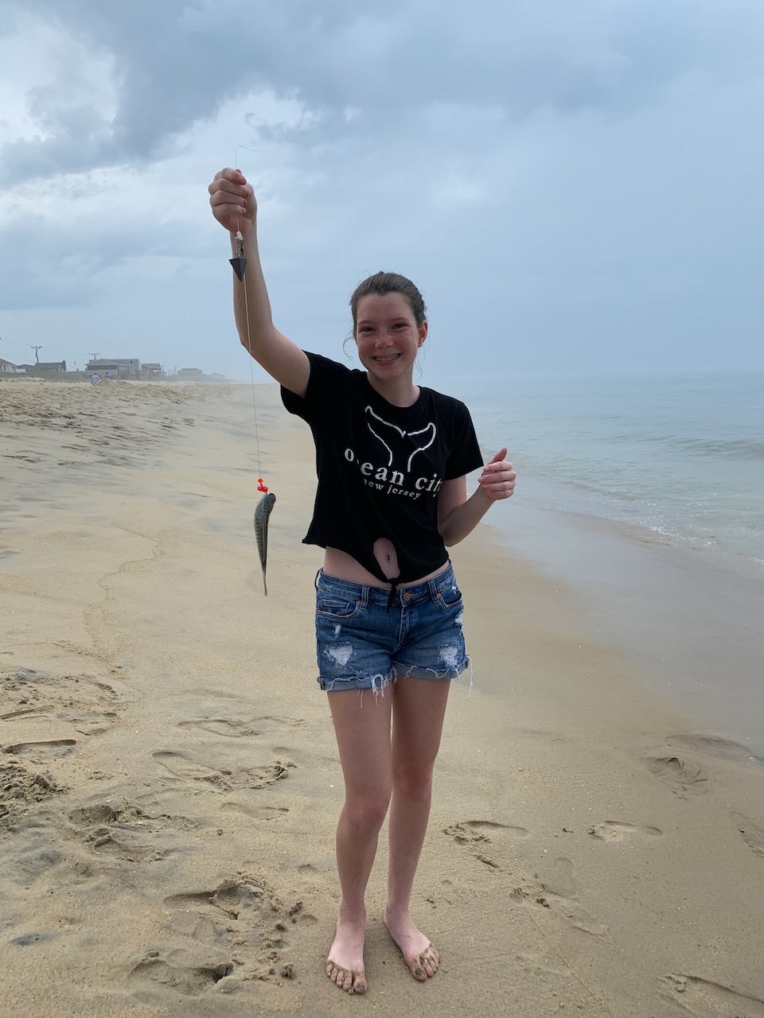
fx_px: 765
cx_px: 382
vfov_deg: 67.3
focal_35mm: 26
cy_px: 509
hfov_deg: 53.1
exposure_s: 1/879
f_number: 1.8
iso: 25
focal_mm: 4.25
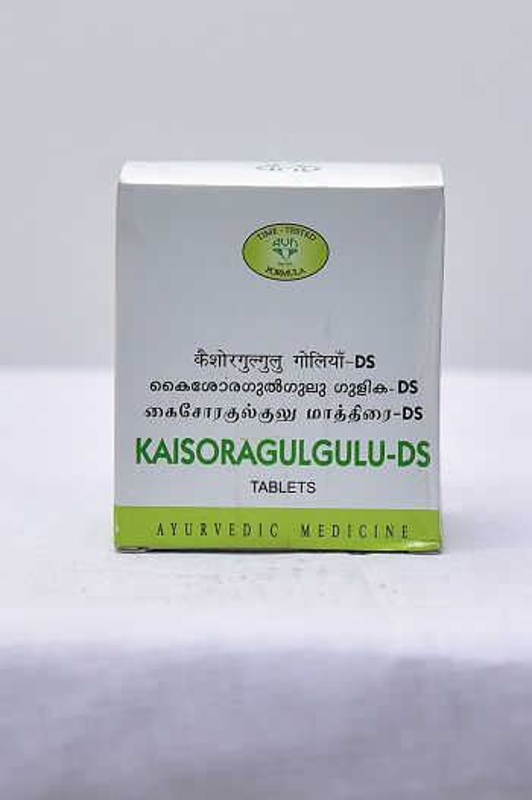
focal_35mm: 70
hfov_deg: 19.4
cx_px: 266
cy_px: 400
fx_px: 1554
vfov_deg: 28.9
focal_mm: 70
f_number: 4
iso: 1250
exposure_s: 1/160
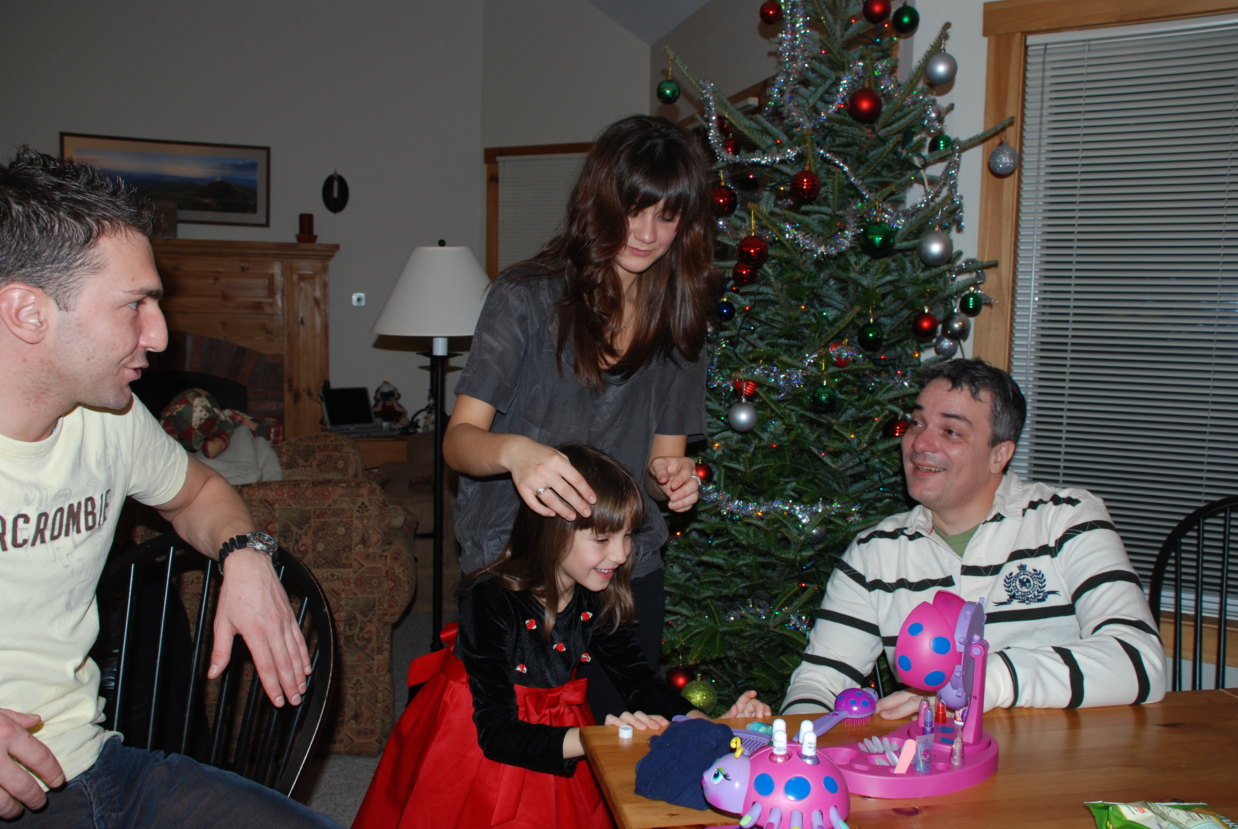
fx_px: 1136
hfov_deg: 57.2
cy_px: 414
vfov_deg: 40.1
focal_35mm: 33
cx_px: 619
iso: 200
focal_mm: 22
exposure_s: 1/60
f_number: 5.6
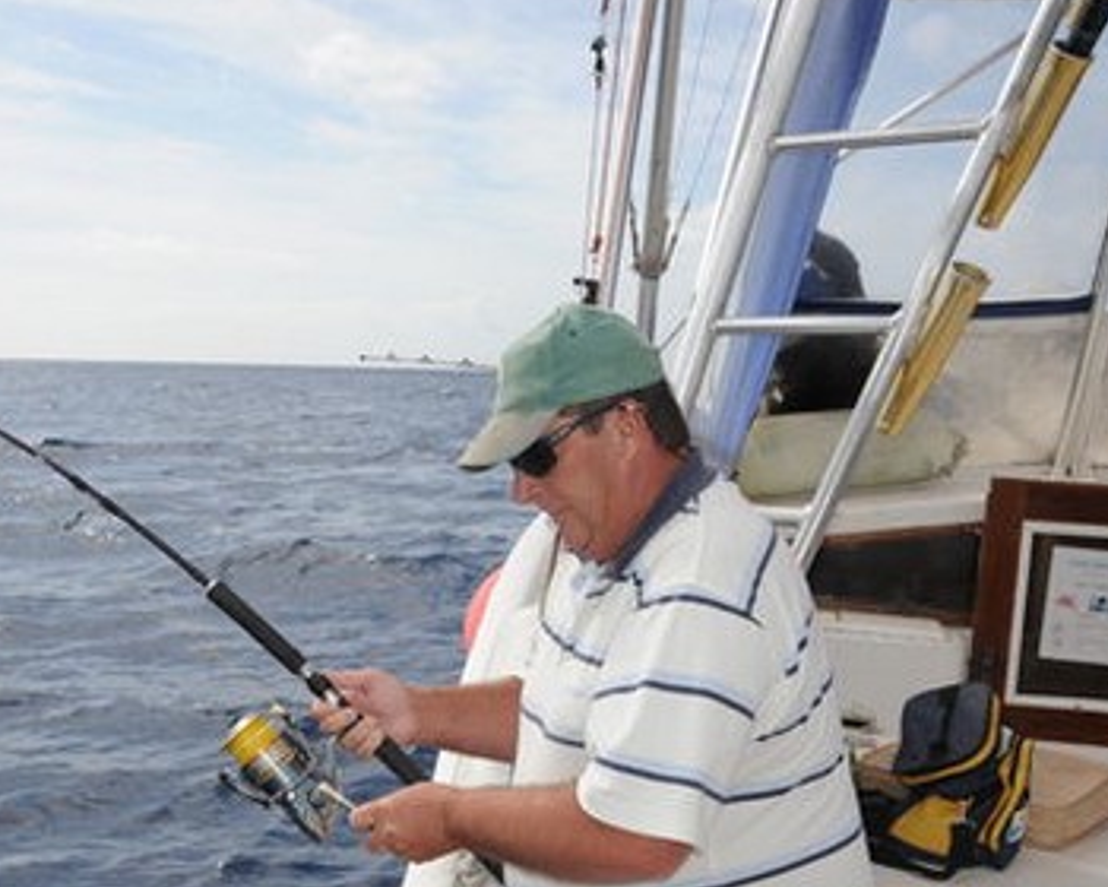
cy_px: 540
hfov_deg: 37.3
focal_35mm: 49
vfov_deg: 30.7
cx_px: 304
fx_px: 1607
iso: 200
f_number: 13
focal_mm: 29
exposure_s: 1/250
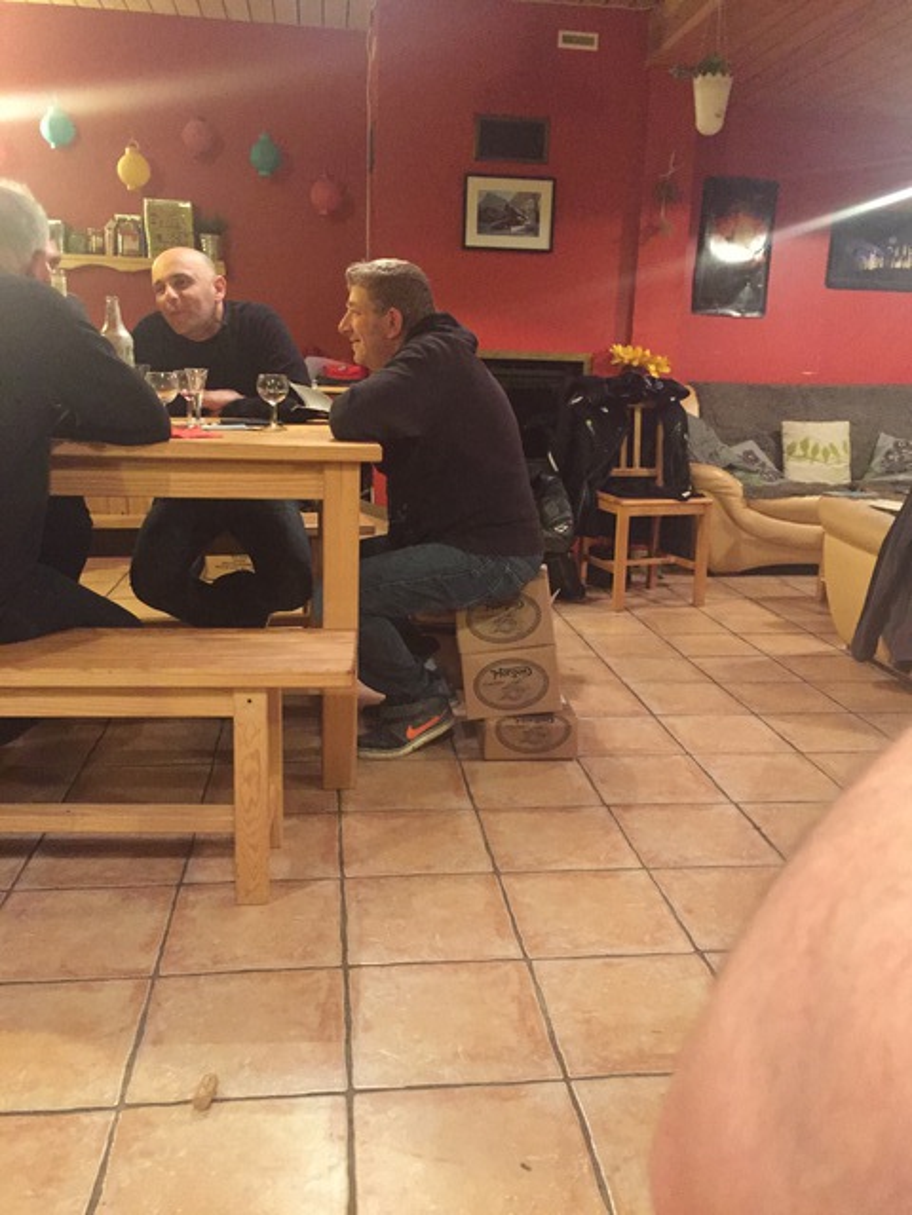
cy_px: 608
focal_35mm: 29
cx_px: 456
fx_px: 1019
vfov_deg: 61.7
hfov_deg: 48.2
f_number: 2.2
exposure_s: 1/17
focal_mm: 4.15
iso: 500
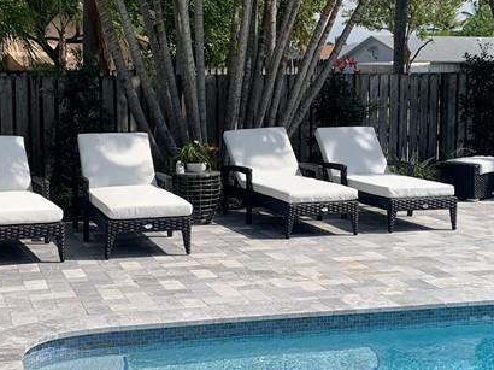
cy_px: 176
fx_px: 927
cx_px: 224
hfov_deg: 29.8
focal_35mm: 65
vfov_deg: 22.6
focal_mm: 4.25
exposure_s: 1/2421
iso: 25
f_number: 1.8
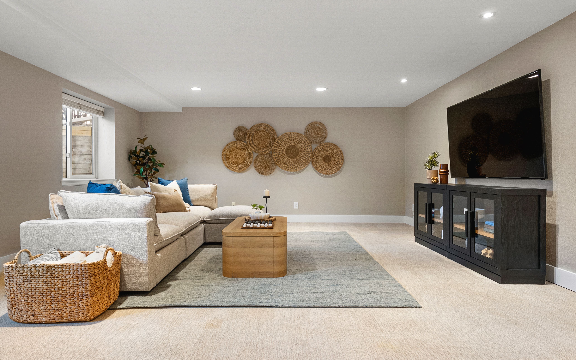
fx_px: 330
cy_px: 181
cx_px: 288
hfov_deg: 82.3
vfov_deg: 57.3
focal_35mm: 21
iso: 800
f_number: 8
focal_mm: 20
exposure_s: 1/6
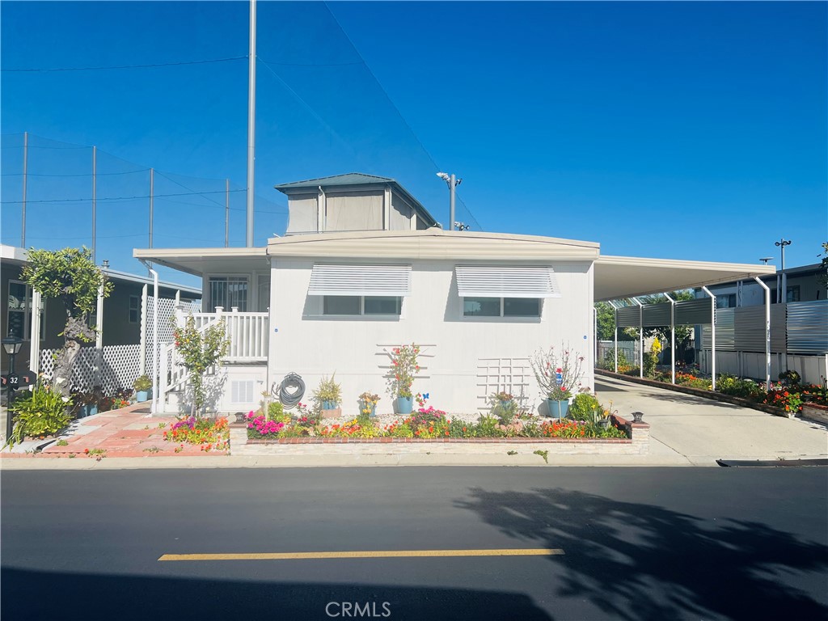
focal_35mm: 26
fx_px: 622
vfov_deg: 53.1
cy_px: 310
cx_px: 414
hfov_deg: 67.3
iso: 50
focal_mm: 5.7
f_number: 1.5
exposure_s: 1/8000
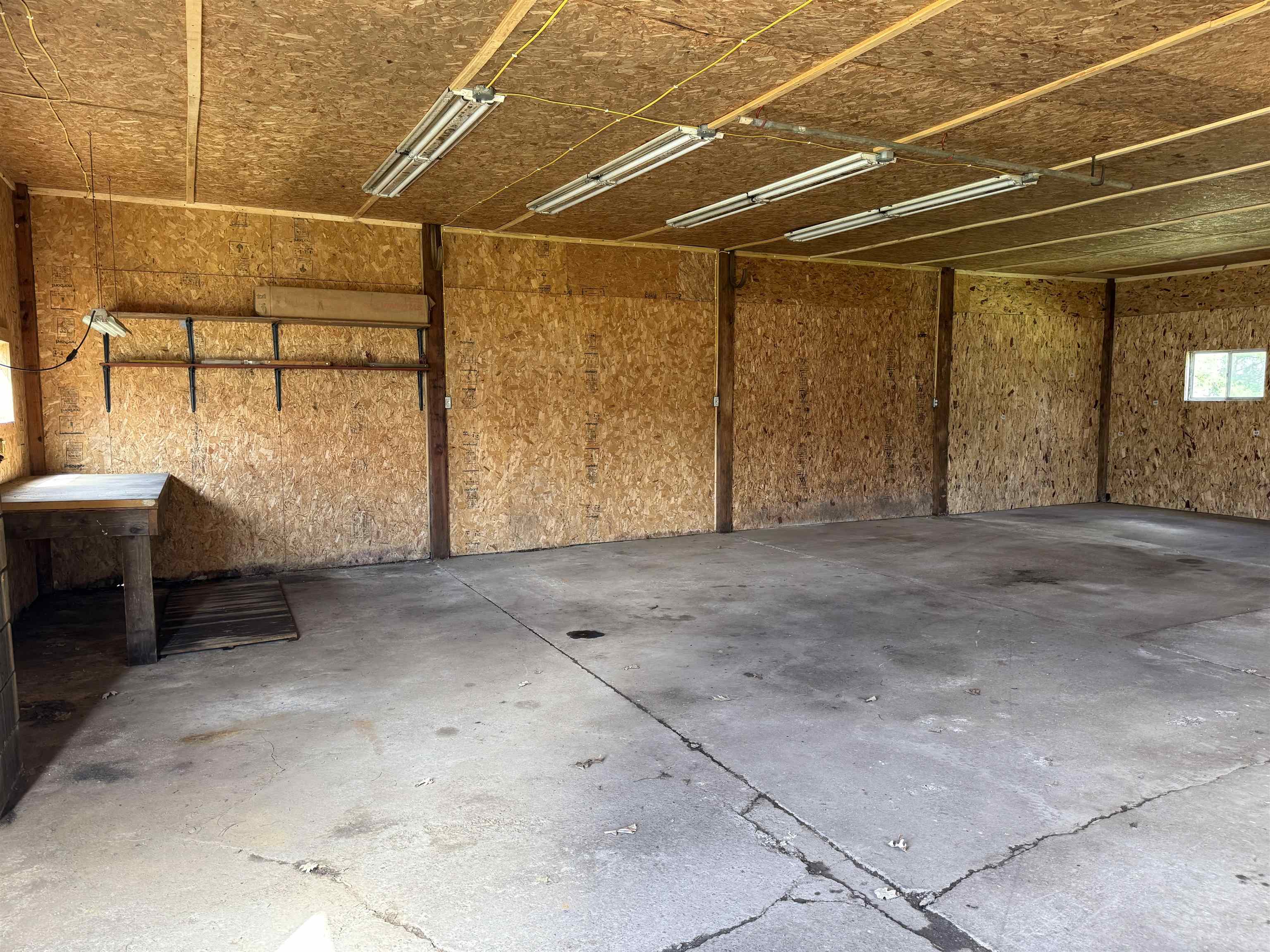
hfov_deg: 71.6
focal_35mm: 24
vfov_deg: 56.8
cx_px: 635
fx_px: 881
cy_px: 476
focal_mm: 6.76
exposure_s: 1/103
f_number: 1.78
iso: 200
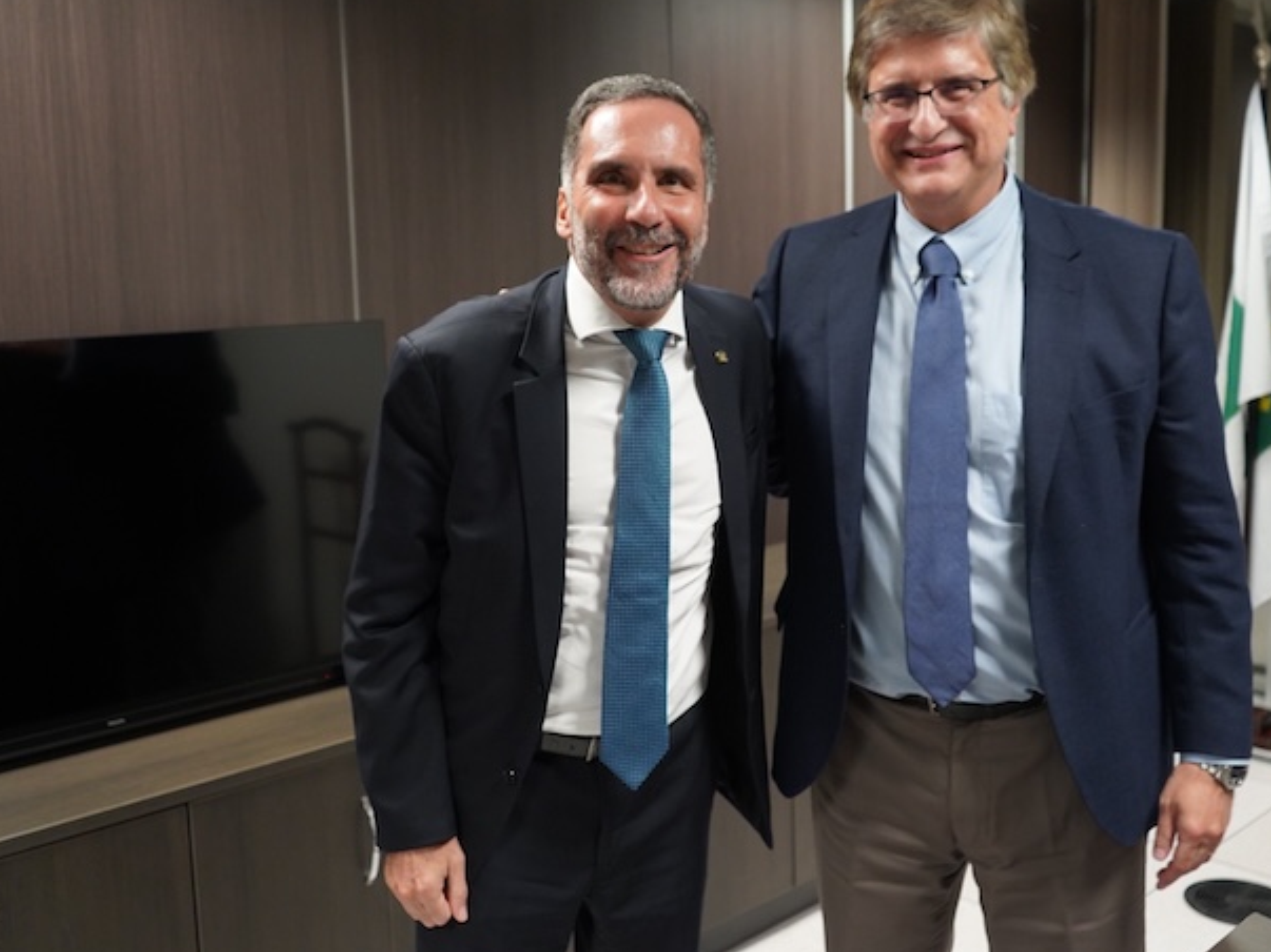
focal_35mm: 37
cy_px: 464
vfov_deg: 38.7
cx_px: 693
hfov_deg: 50.1
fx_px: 1358
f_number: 4
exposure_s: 1/160
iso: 4000
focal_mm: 29
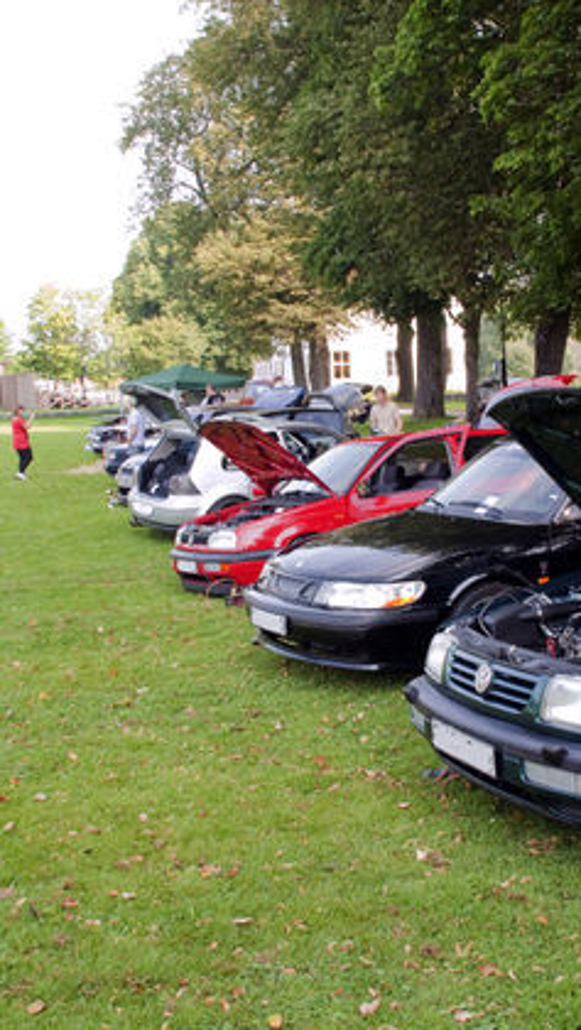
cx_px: 431
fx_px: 1175
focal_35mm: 43
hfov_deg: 27.4
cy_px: 519
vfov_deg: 47.3
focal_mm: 18
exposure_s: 1/125
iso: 800
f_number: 9
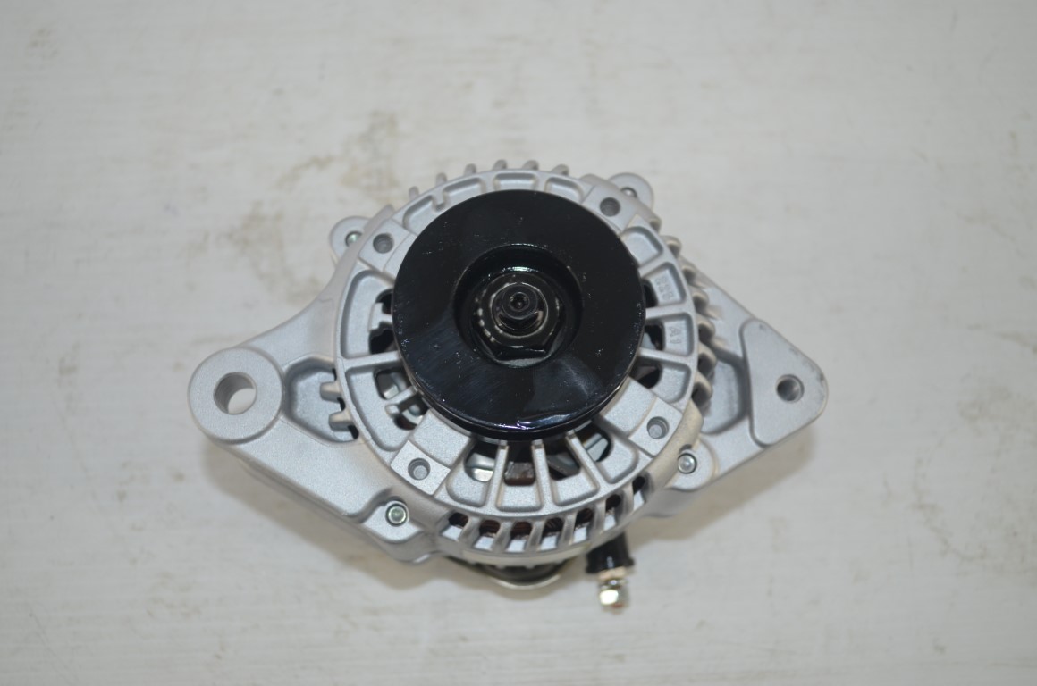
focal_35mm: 42
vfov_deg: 31.7
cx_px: 518
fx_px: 1207
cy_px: 343
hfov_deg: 46.5
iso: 400
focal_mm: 28
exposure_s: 1/60
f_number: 4.5
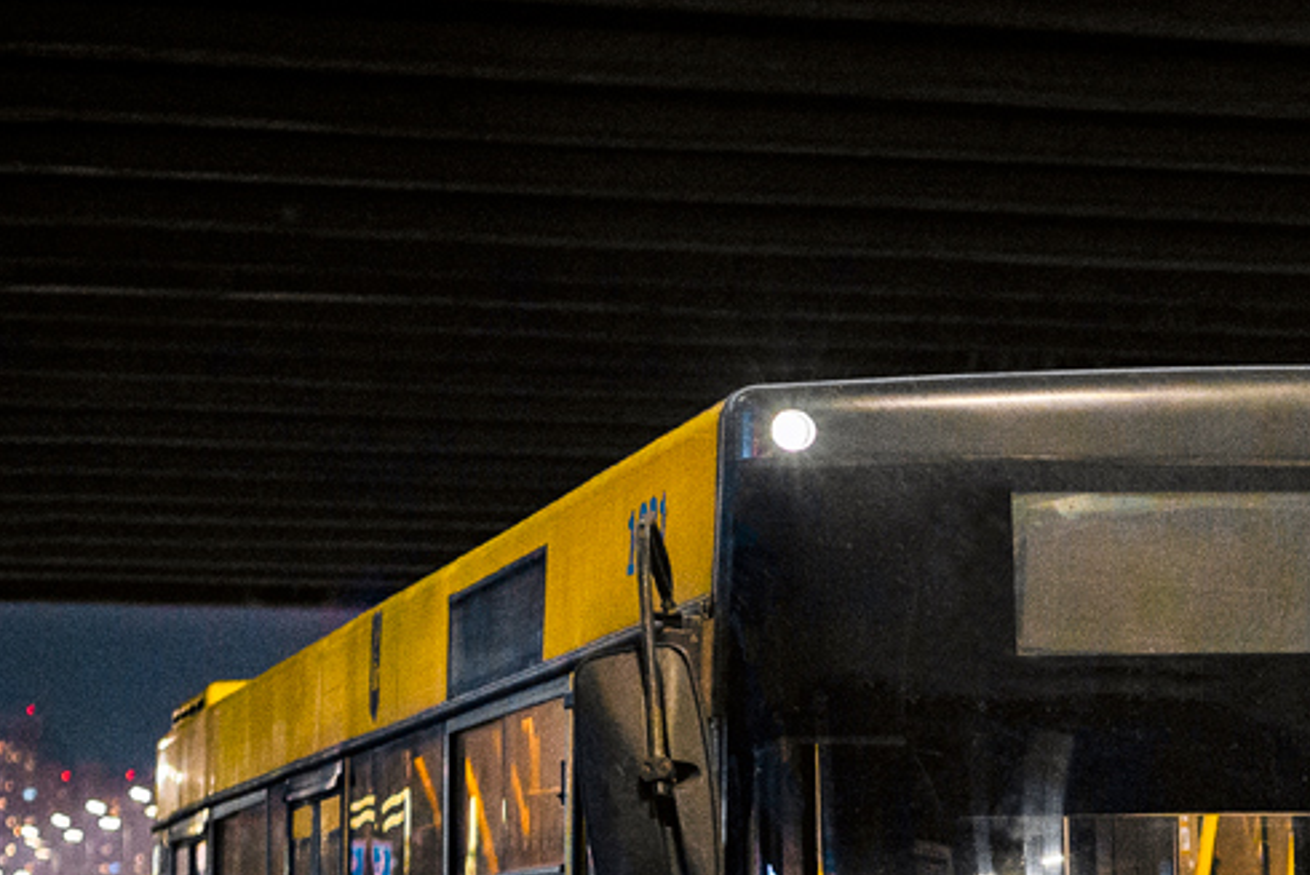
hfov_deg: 14.0
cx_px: 1420
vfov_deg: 9.4
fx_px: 5205
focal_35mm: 143
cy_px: 1181
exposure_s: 1/60
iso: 1600
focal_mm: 50
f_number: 2.8
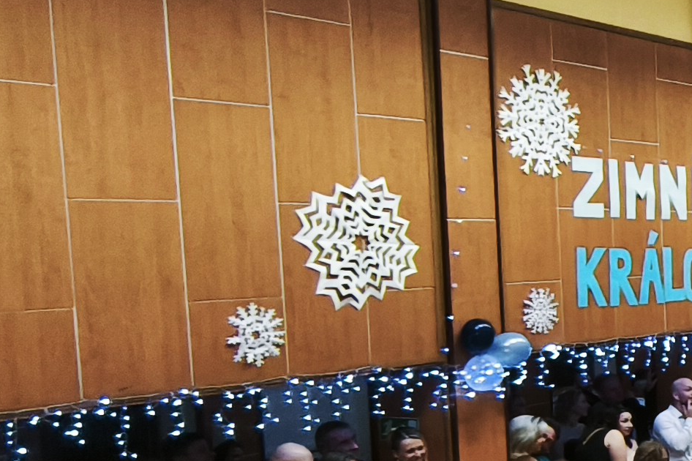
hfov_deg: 20.9
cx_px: 1244
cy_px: 332
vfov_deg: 20.5
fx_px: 1268
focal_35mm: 66
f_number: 2.2
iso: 500
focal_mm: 1.91
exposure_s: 1/33.3
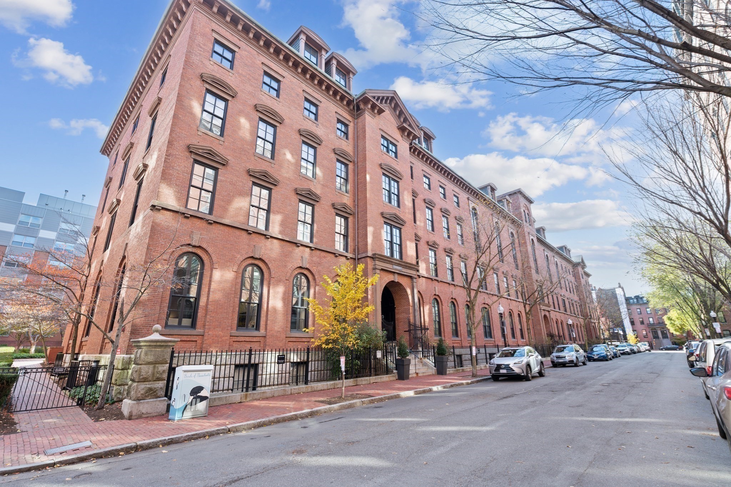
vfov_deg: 73.7
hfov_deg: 96.8
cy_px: 244
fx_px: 325
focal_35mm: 16
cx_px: 366
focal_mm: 16
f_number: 8
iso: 100
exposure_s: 1/60
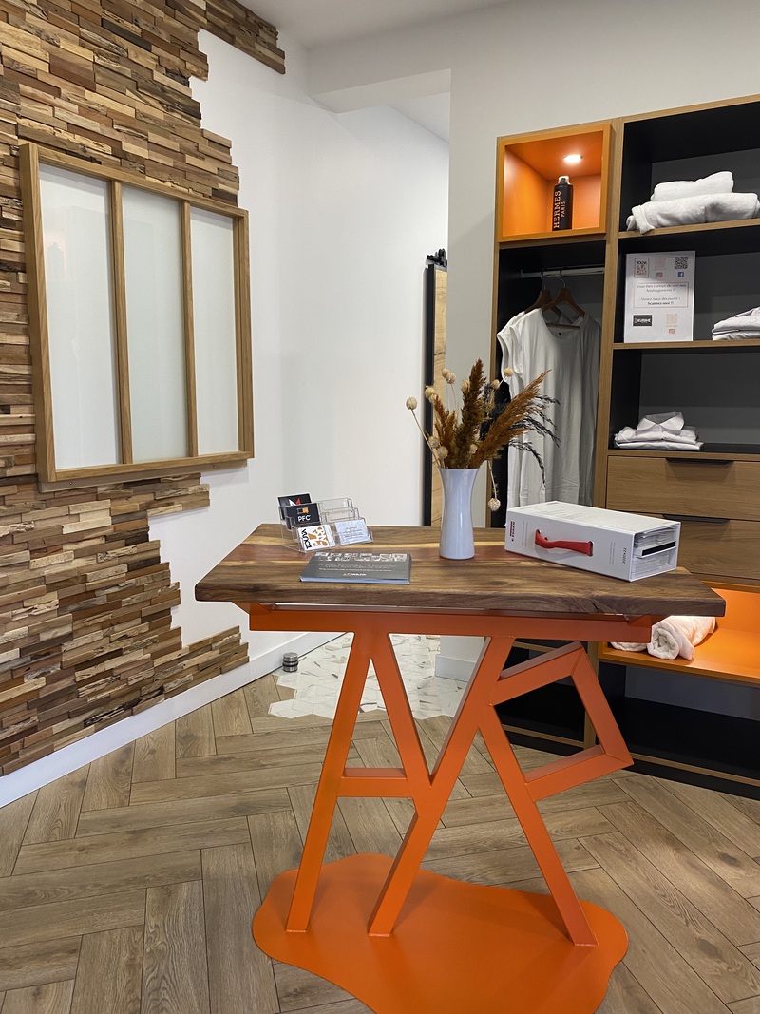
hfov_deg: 53.1
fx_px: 761
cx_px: 380
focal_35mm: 26
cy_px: 507
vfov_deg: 67.3
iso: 80
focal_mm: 4.25
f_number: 1.8
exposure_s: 1/50
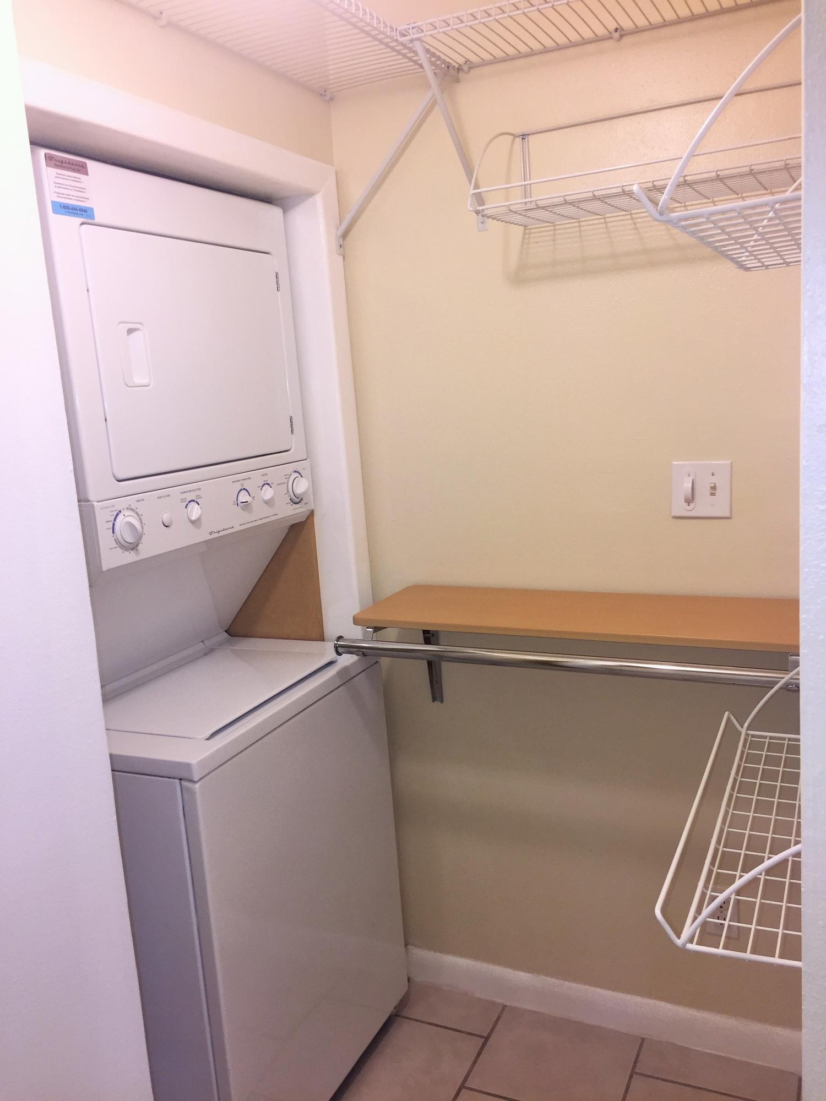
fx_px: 923
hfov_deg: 48.2
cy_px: 550
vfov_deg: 61.7
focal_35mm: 29
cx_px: 413
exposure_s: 1/35
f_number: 2.2
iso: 32
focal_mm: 4.15
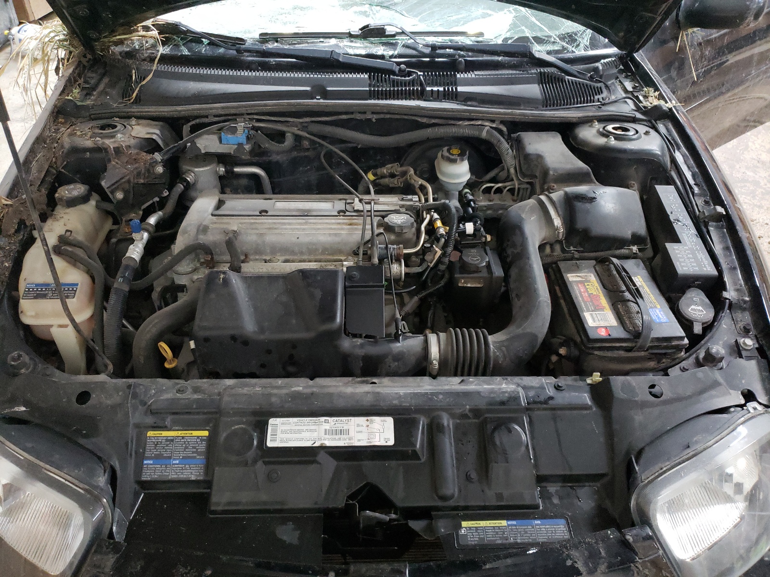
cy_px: 288
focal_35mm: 26
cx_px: 385
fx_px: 578
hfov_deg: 67.3
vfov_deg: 53.1
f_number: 1.5
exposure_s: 1/24
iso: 443
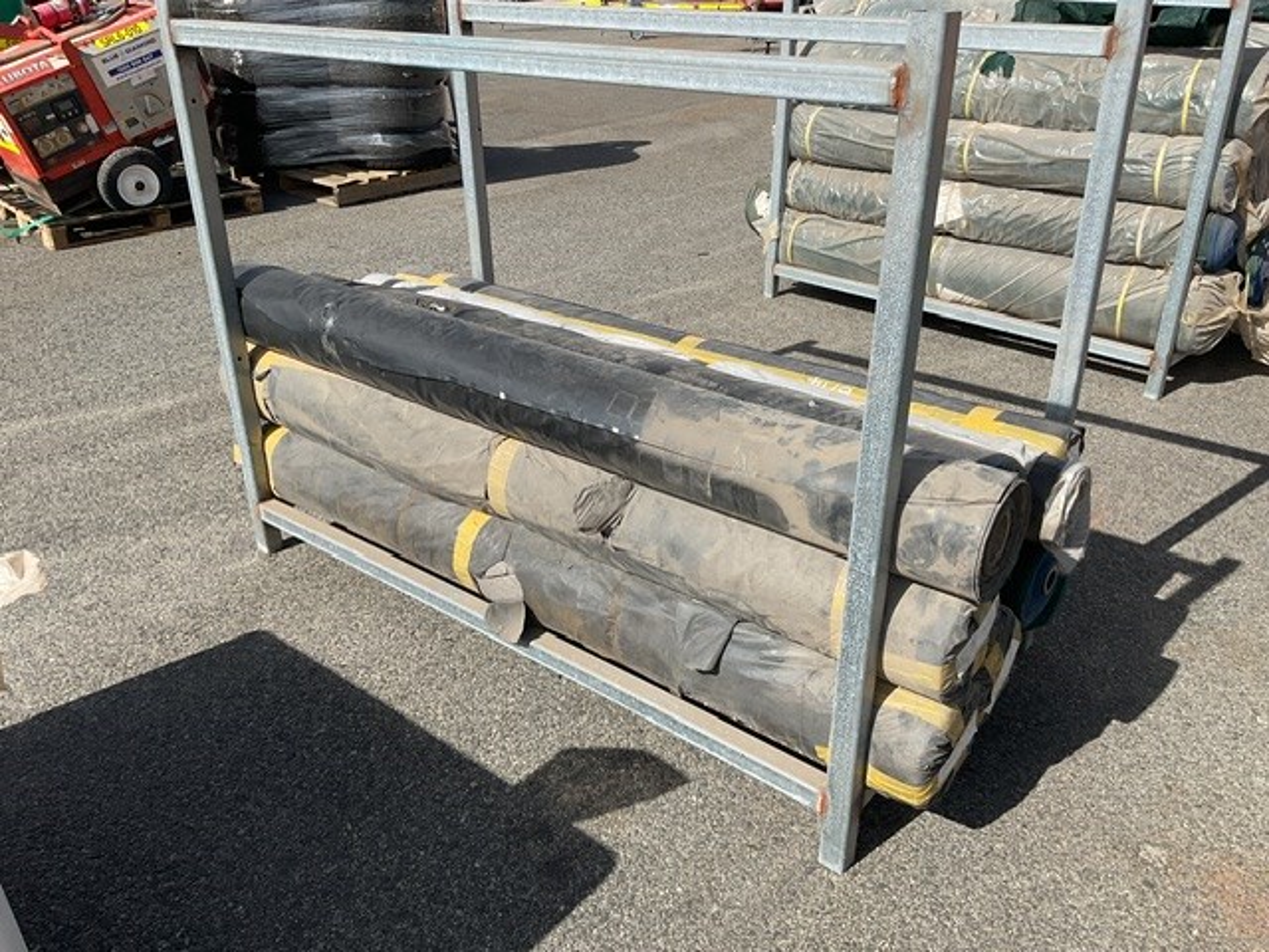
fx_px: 1063
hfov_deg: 61.7
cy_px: 476
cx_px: 634
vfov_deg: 48.2
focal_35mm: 29
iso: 16
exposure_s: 1/2227
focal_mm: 3
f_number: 1.8
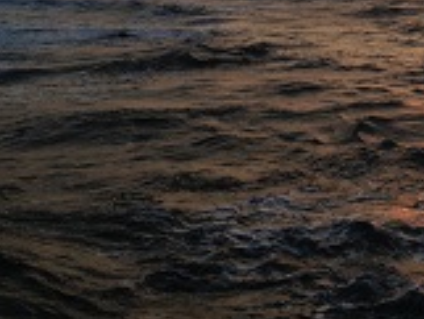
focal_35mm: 87
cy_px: -69
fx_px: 1066
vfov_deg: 16.3
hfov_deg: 21.2
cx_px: 479
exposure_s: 1/1175
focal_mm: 4.28
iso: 50
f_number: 2.4
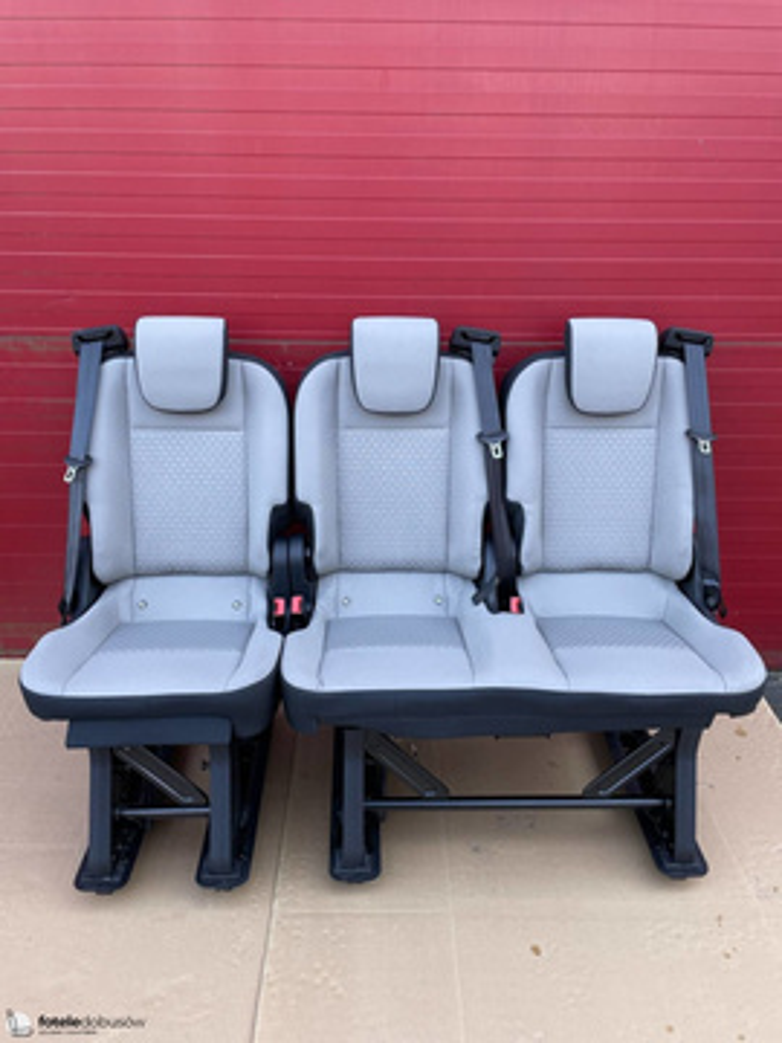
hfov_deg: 53.1
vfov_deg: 67.3
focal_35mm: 26
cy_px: 522
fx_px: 783
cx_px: 391
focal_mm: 4.2
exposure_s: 1/122
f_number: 1.6
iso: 32
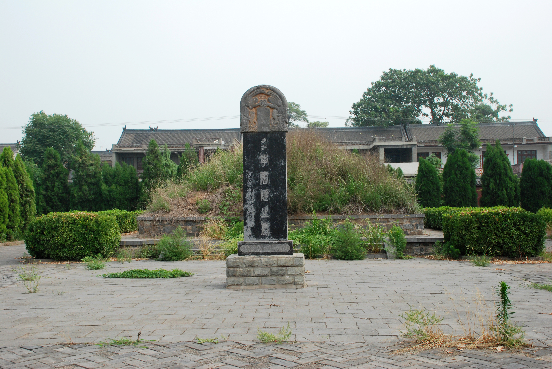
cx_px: 276
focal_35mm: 42
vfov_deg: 32.0
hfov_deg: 46.3
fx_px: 645
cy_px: 184
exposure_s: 1/400
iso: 400
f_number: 10
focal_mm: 28
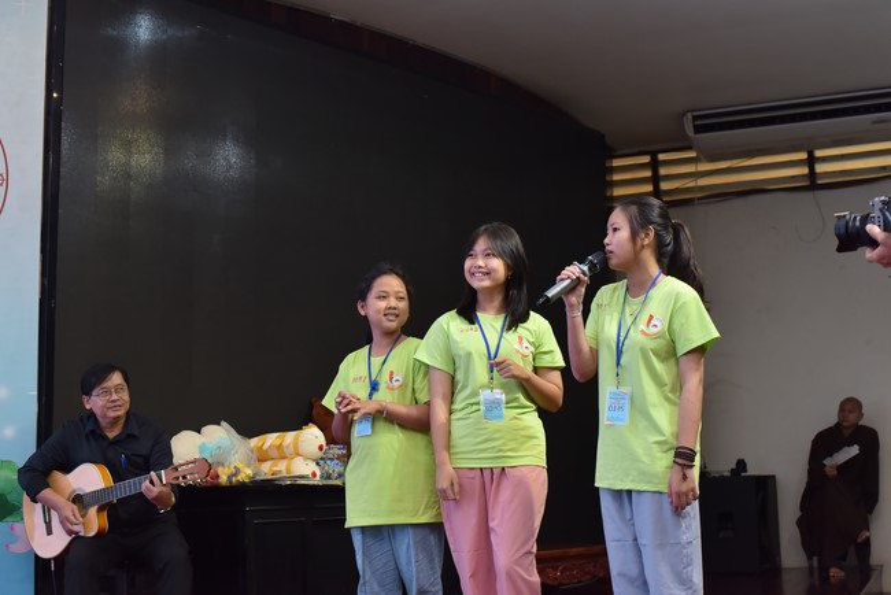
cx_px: 446
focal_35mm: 50
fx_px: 1238
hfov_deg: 39.6
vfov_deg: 27.0
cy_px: 298
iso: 1250
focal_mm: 50
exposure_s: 1/125
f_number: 5
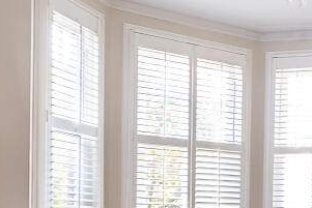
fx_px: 442
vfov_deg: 24.9
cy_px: 222
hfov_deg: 36.2
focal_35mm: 51
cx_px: 288
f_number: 7.1
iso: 320
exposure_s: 1/2
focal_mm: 10
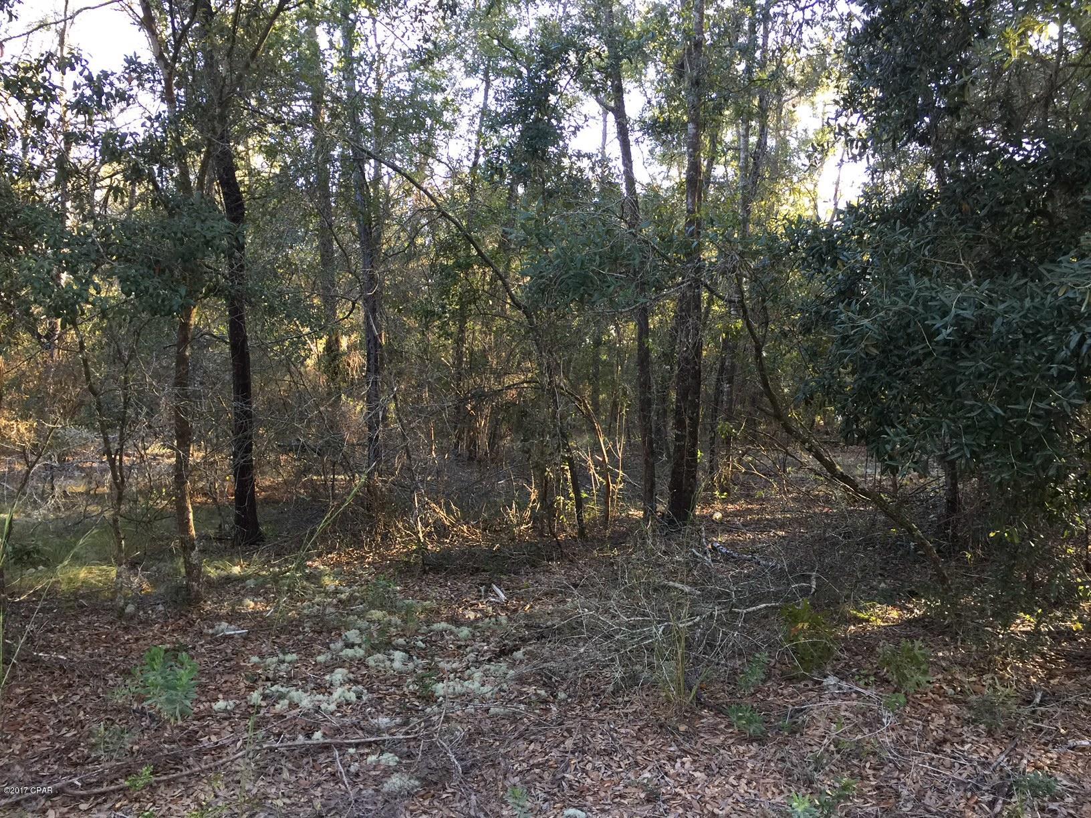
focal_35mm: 29
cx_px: 546
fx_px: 914
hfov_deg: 61.7
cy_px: 409
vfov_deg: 48.2
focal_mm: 4.15
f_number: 2.2
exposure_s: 1/40
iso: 32
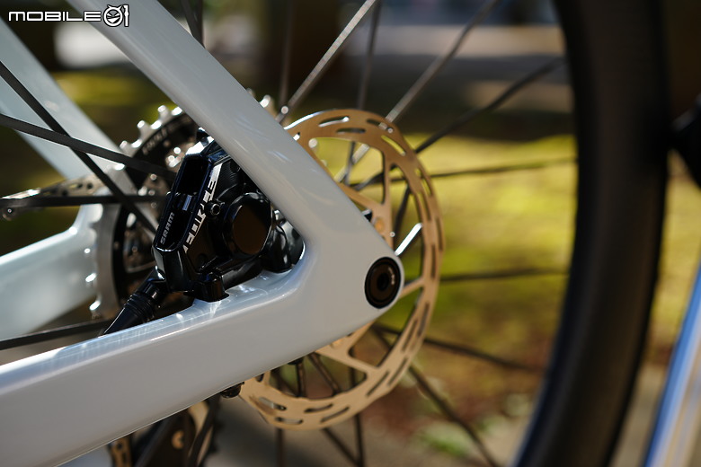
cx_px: 350
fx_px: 1071
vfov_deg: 24.6
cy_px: 234
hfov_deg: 36.2
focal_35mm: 55
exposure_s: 1/200
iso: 100
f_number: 4.5
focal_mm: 55
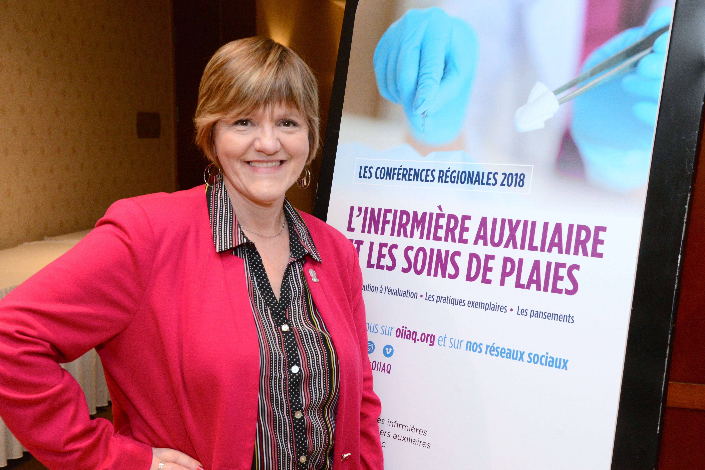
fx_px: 862
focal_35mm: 44
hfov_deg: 44.5
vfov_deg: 30.5
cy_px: 235
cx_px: 352
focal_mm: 44
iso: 4000
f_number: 6.3
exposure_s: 1/100
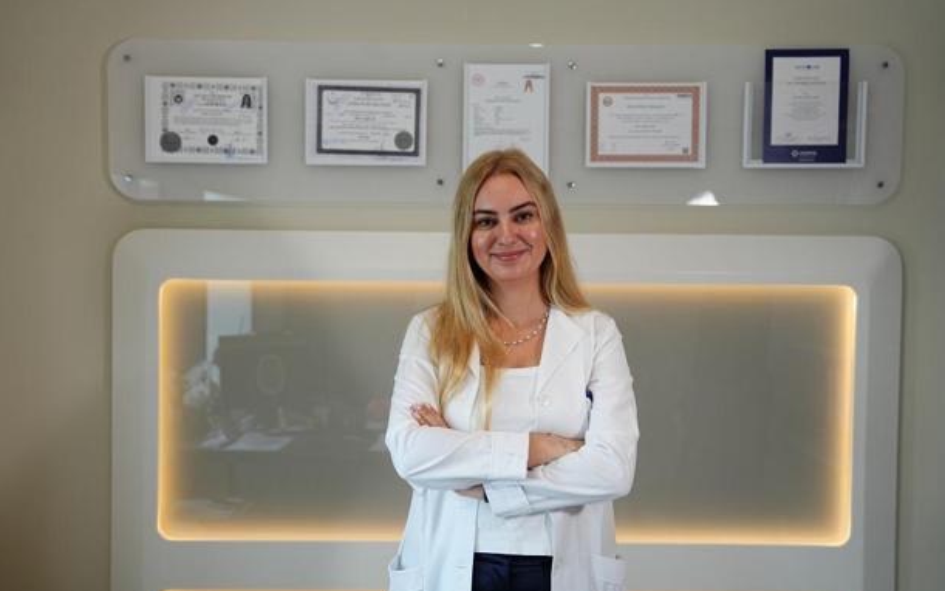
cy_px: 313
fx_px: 1030
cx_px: 472
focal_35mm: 40
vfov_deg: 32.0
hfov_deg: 49.3
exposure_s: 1/100
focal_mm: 39
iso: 200
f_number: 2.8
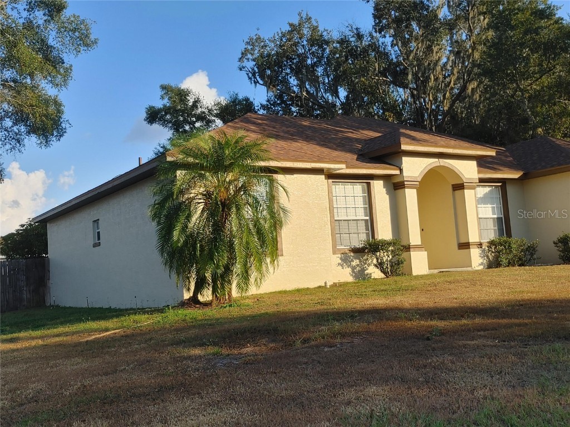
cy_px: 214
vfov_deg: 36.8
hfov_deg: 47.9
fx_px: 642
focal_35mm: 39
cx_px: 285
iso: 50
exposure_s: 1/1299
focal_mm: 5.58
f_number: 1.8
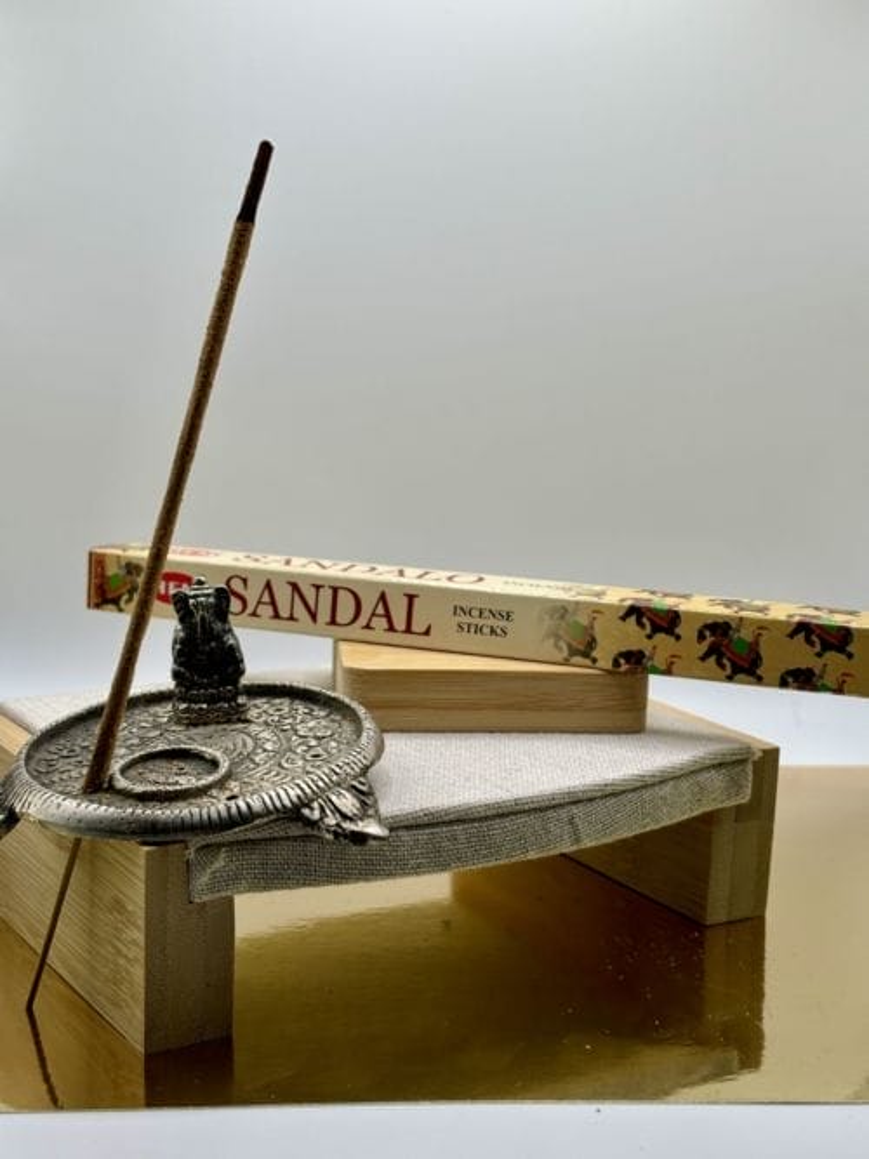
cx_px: 434
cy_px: 580
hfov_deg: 28.0
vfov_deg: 36.8
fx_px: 1741
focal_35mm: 52
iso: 32
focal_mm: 5.96
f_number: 1.6
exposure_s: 1/336
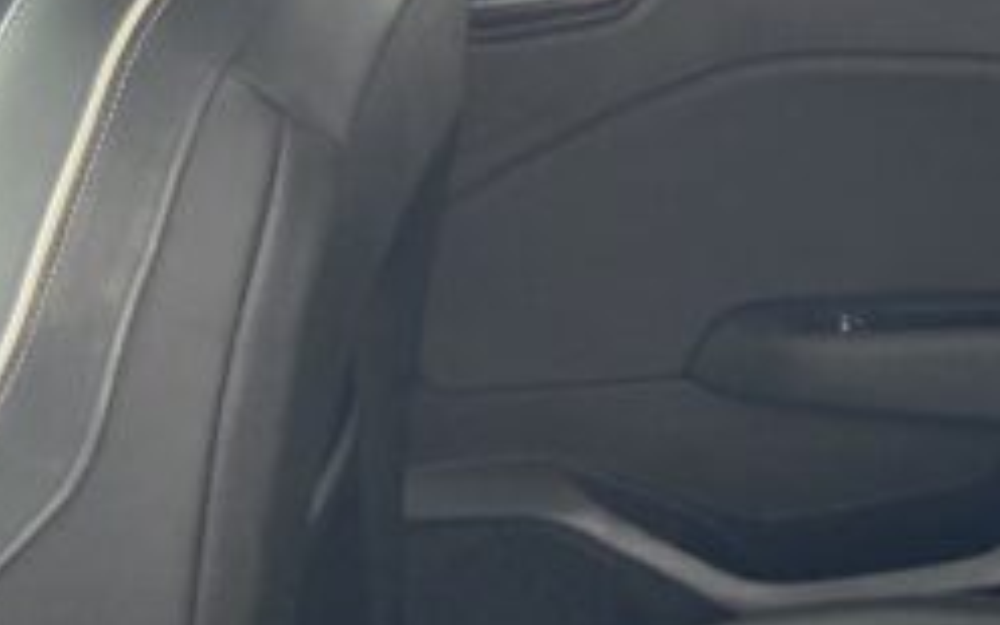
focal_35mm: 89
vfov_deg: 13.9
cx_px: 1456
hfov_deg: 20.3
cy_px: 907
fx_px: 2426
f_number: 1.8
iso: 125
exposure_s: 1/88
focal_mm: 4.25
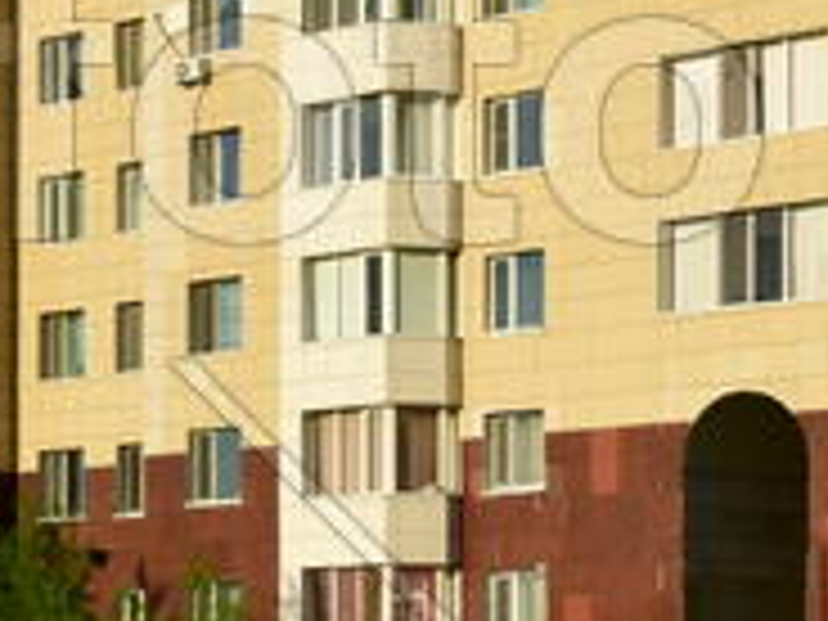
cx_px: -54
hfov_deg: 15.6
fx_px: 2942
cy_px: 130
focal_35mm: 123
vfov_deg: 12.0
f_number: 9
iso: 100
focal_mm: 18
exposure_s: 1/200
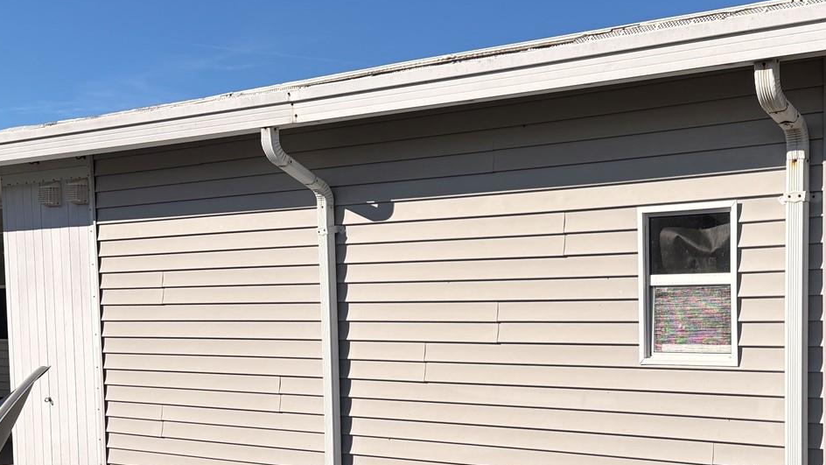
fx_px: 1051
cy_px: 352
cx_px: 591
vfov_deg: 24.6
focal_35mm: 48
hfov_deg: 41.9
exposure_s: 1/6993
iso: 50
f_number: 1.6
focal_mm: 5.96
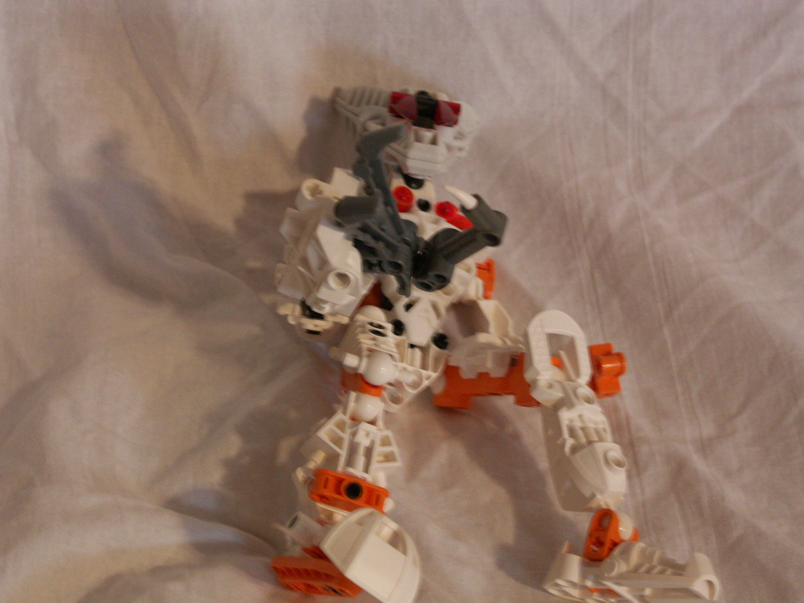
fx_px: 2439
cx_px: 402
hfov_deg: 18.7
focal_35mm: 105
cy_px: 302
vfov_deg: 14.1
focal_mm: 25.96
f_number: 3.5
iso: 200
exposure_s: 1/10
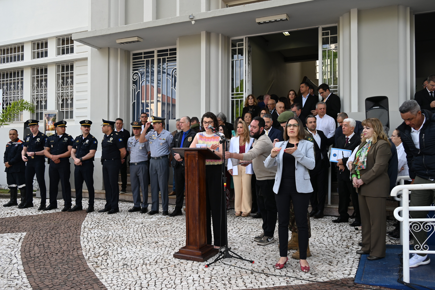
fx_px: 375
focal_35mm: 31
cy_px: 145
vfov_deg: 42.4
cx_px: 218
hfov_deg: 60.3
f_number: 4.5
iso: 320
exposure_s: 1/250
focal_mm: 31
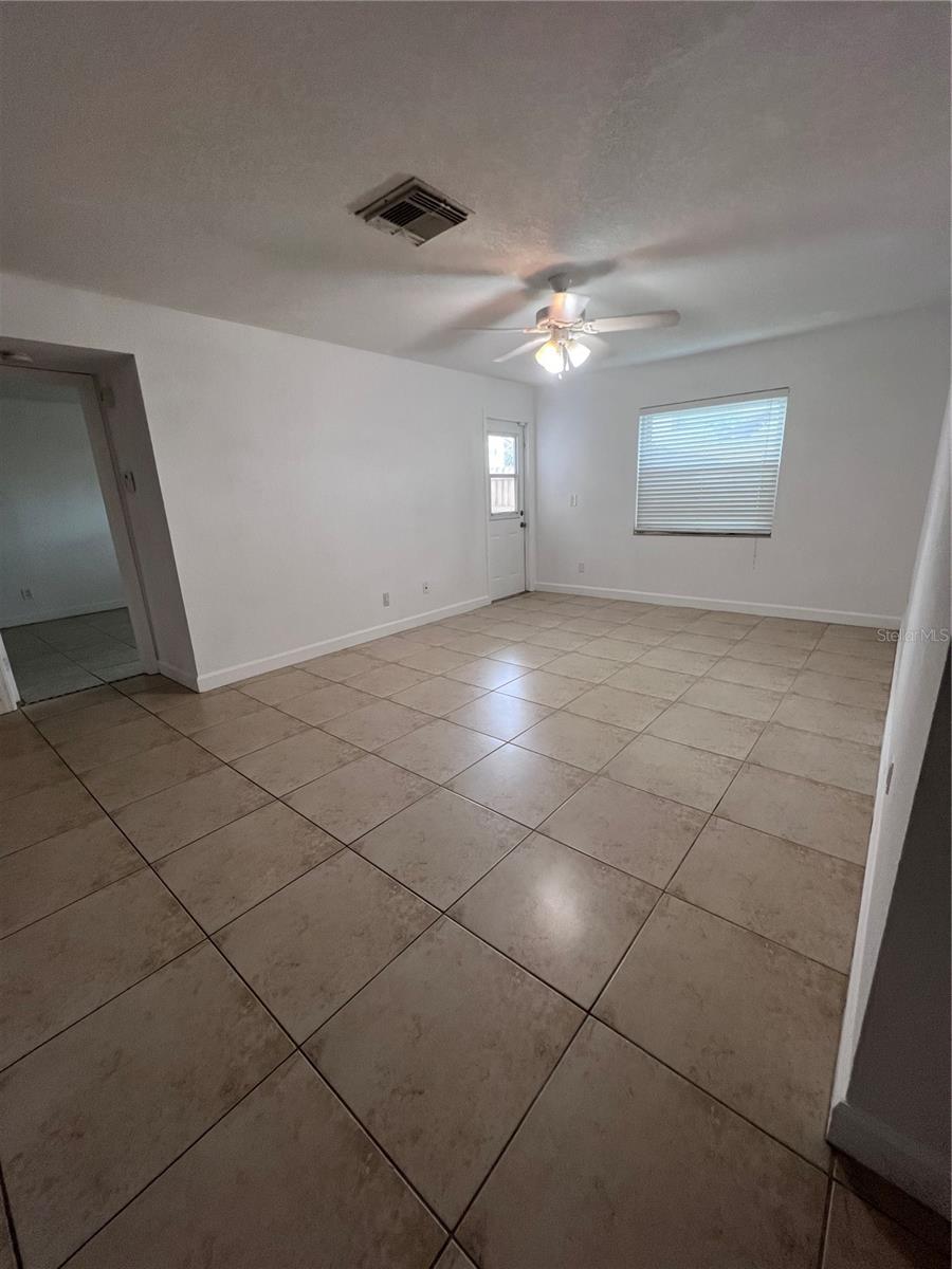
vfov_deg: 106.2
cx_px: 476
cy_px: 634
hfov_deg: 89.9
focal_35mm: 13
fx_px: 477
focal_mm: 1.57
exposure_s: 1/120
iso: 200
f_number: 1.8
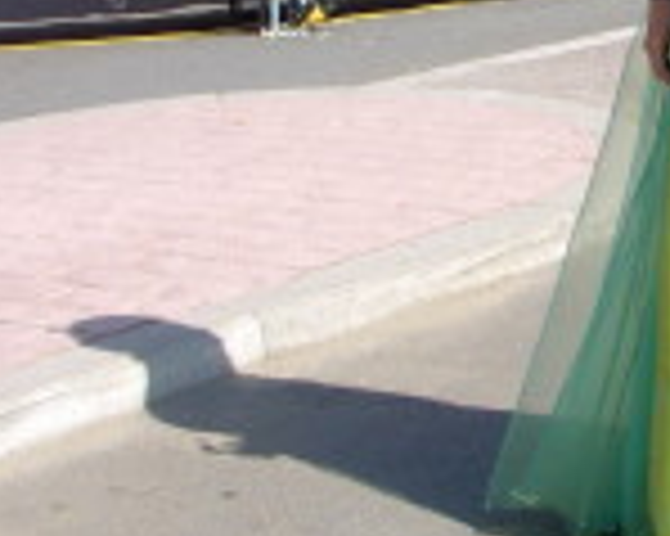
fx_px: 2873
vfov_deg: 10.5
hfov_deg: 12.7
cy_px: 0
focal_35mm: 145
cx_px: 971
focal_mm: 7.1
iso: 70
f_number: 5
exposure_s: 1/220
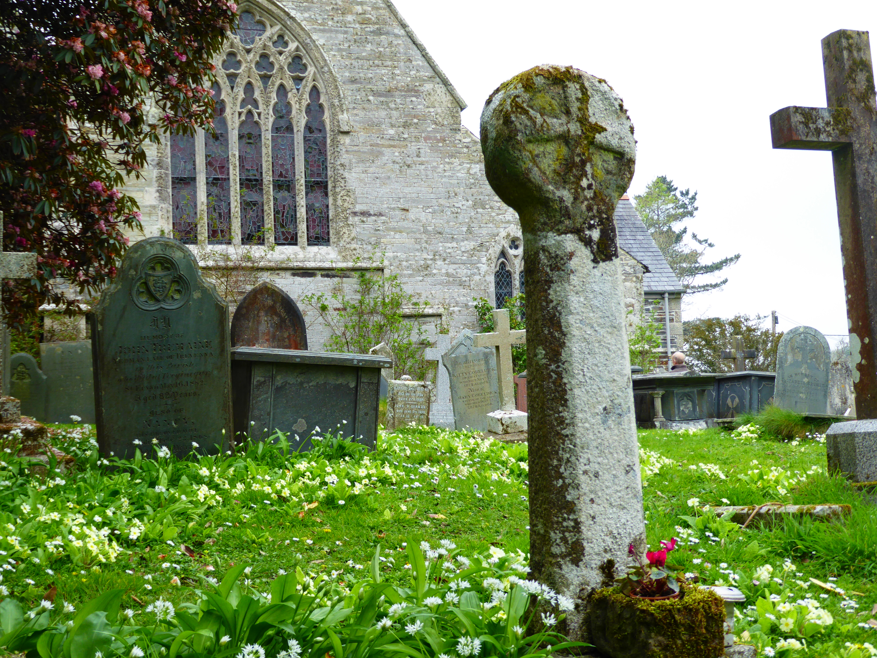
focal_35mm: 50
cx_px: 438
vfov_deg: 29.1
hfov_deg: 38.2
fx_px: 1267
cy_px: 329
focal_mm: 9
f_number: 4.1
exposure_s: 1/125
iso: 80
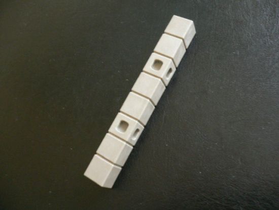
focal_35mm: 35
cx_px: 140
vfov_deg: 40.7
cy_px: 105
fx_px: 282
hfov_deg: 52.6
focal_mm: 5.8
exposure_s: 1/8
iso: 200
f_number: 2.8
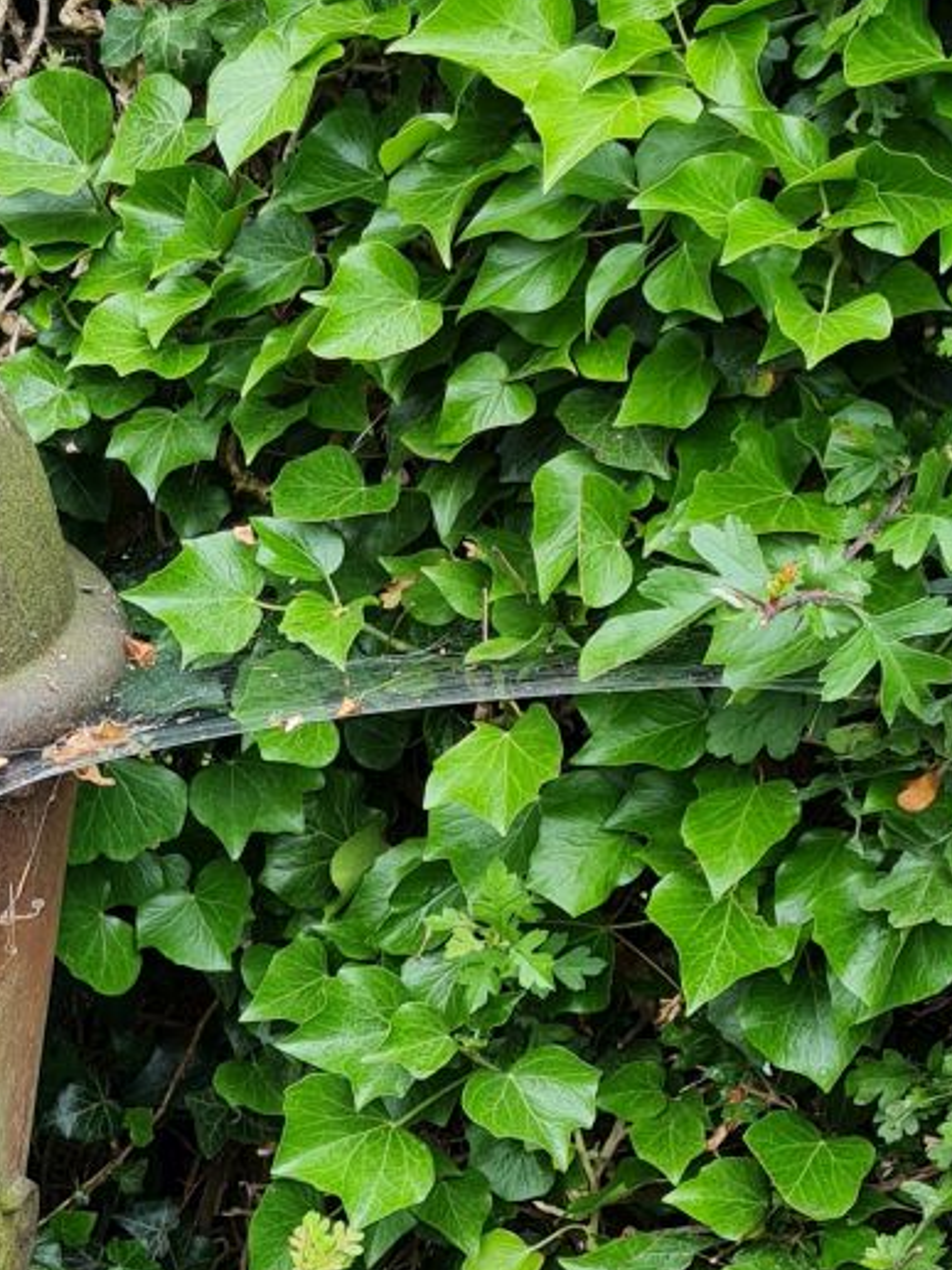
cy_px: 1431
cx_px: -563
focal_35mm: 86
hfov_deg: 15.5
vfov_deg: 21.5
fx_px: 3154
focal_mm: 5.4
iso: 50
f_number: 1.8
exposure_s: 1/349
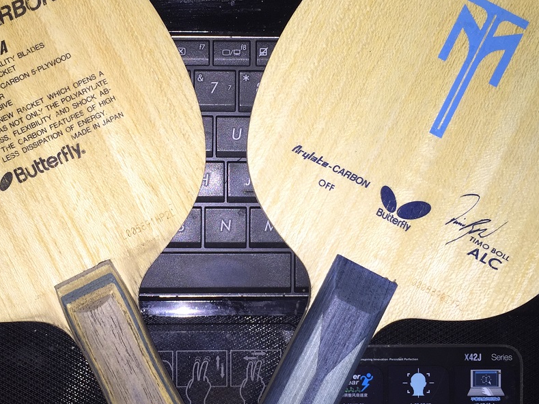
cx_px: 211
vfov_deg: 30.3
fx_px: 748
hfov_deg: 39.5
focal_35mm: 48
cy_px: 188
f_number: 2.2
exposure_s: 1/49
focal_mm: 4.15
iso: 32
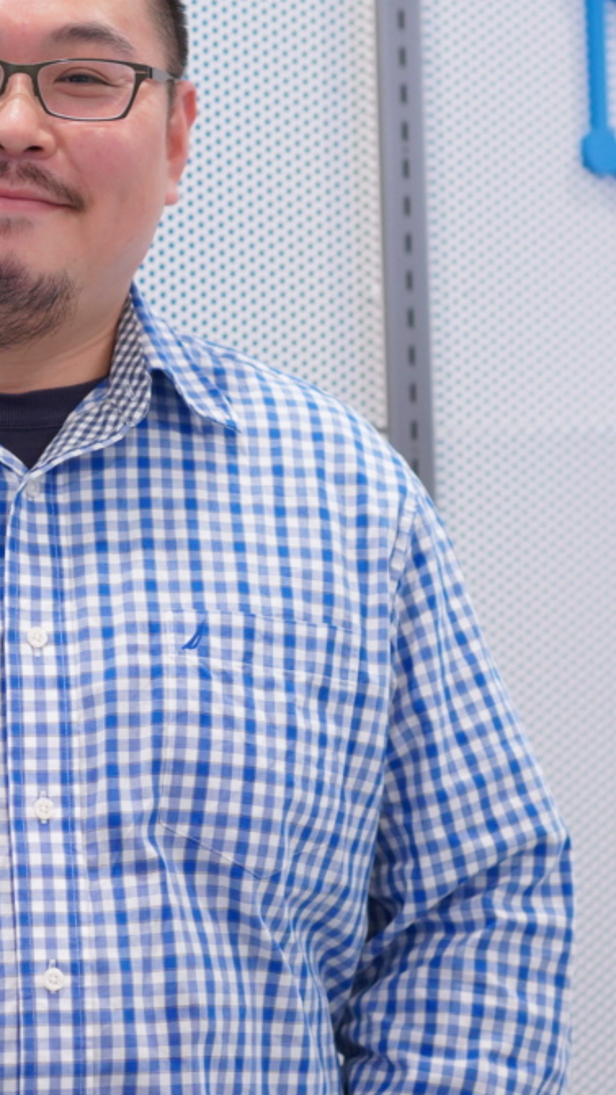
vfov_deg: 15.4
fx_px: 4035
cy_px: 281
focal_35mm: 139
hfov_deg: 8.7
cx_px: 203
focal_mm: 55
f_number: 2
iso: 1600
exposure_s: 1/400
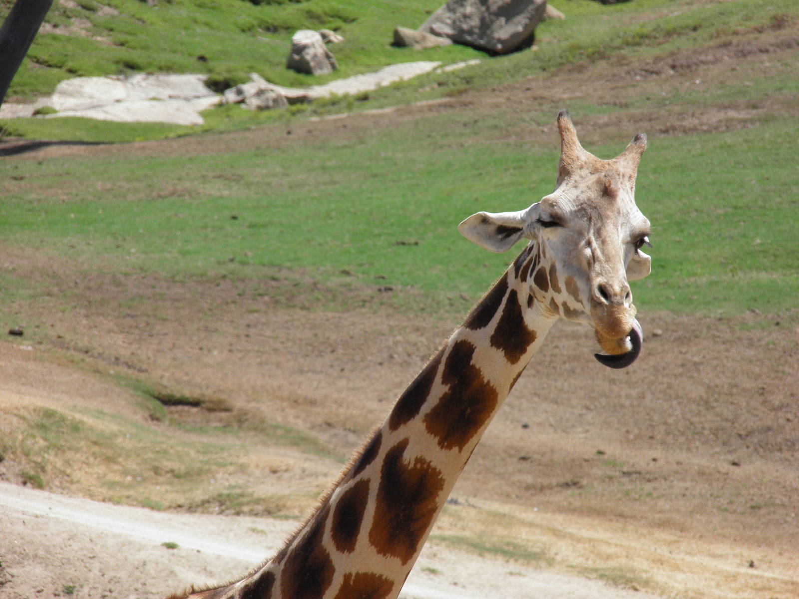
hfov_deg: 4.3
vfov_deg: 3.2
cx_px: 400
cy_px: 300
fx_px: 10733
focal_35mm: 465
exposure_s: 1/200
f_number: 5.8
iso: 50
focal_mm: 83.4
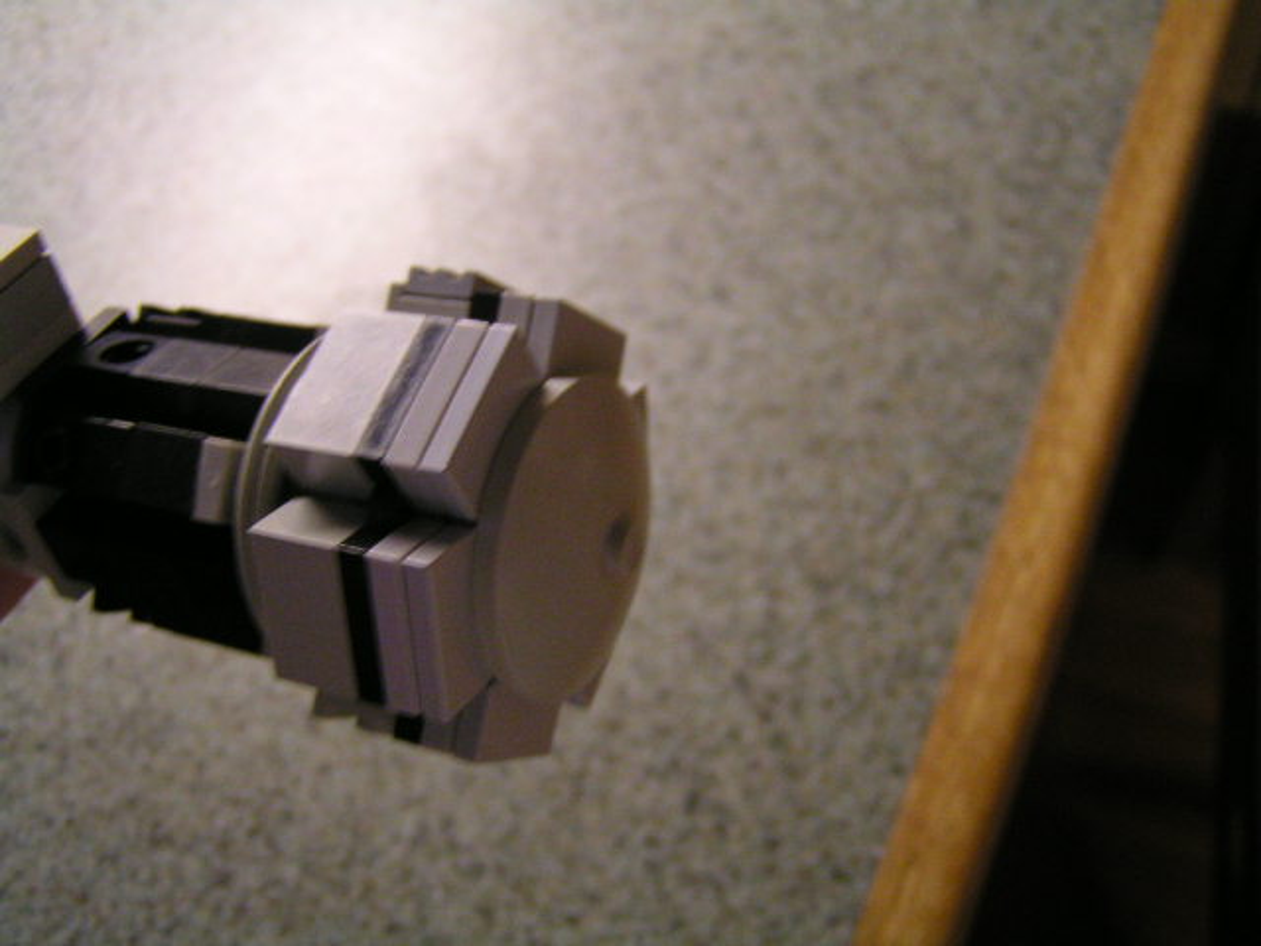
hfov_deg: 49.0
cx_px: 630
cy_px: 473
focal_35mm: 38
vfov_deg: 37.7
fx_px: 1384
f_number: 2.8
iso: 200
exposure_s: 1/15
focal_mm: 5.8
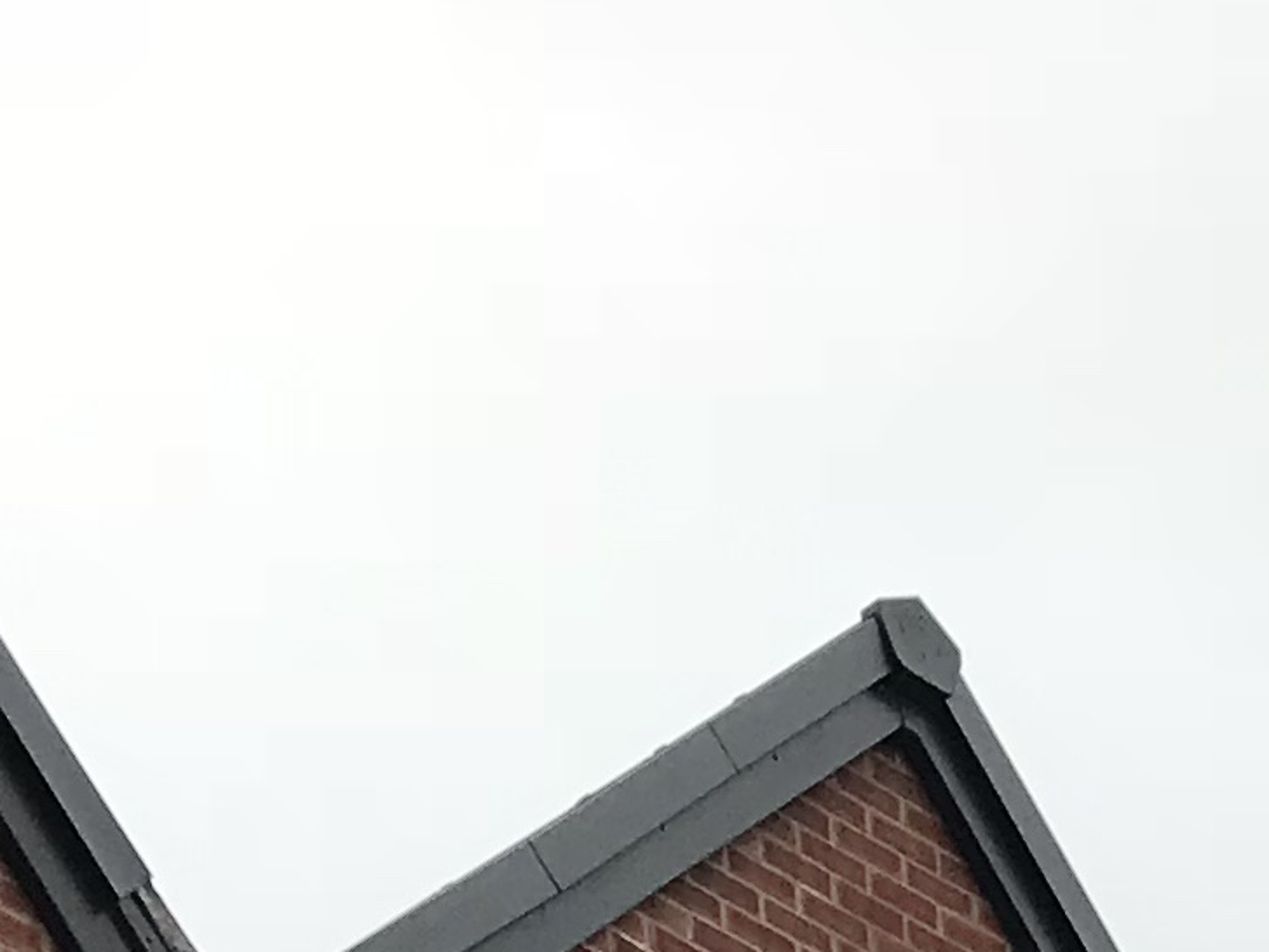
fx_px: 5682
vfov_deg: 8.6
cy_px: 2415
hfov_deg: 12.7
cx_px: 488
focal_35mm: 155
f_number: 1.8
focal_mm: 3.99
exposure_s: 1/274
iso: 20
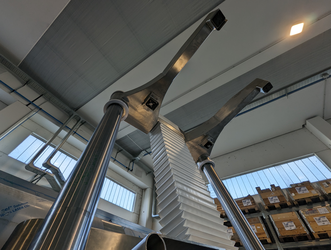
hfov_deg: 106.1
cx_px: 166
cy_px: 125
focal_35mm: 13
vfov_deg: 90.1
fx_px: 124
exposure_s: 1/270
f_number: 2.2
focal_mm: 1.95
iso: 49
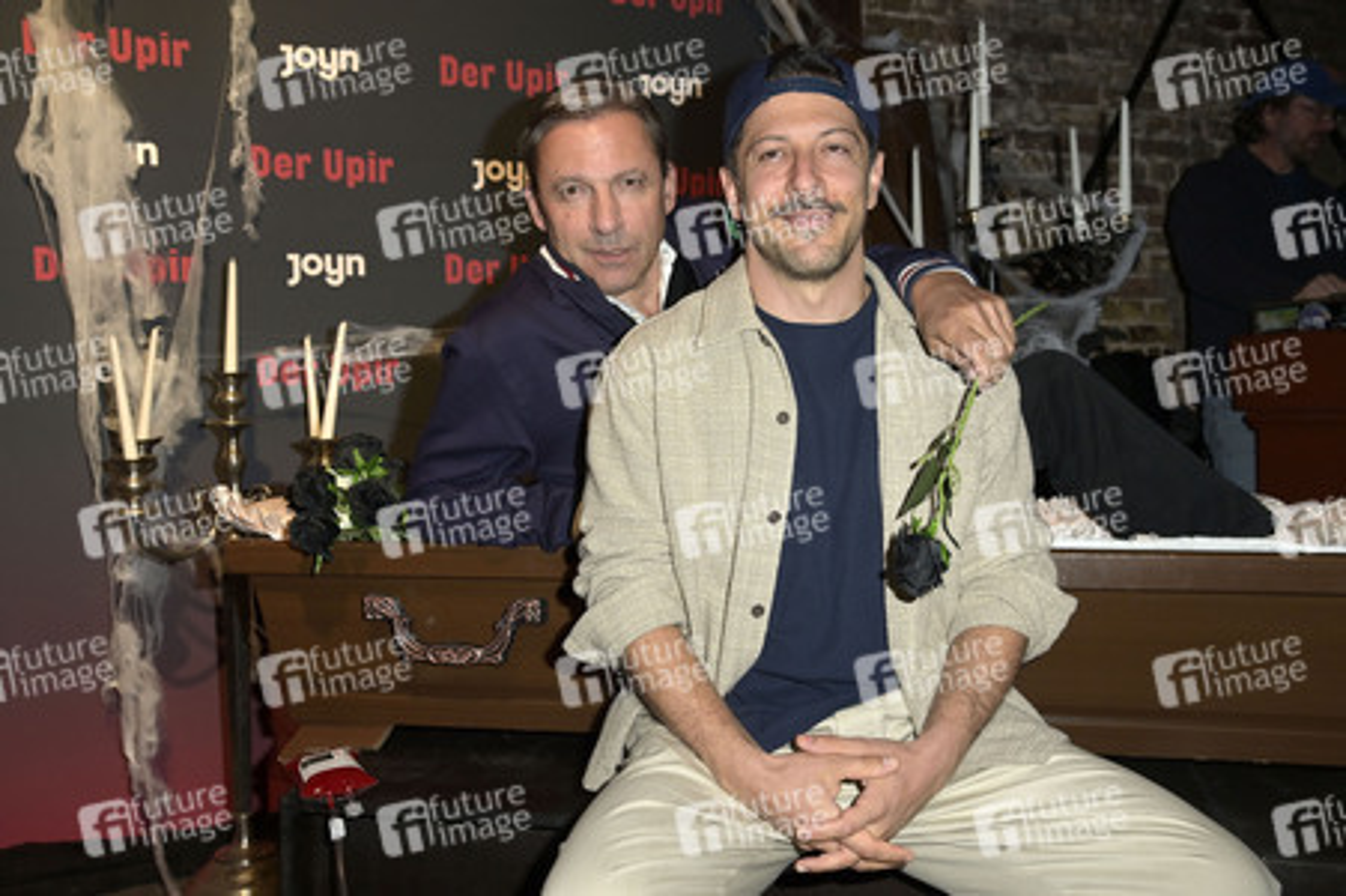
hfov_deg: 58.8
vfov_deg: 41.1
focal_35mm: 32
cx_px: 673
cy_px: 448
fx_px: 1196
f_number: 5
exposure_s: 1/160
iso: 1250
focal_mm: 32
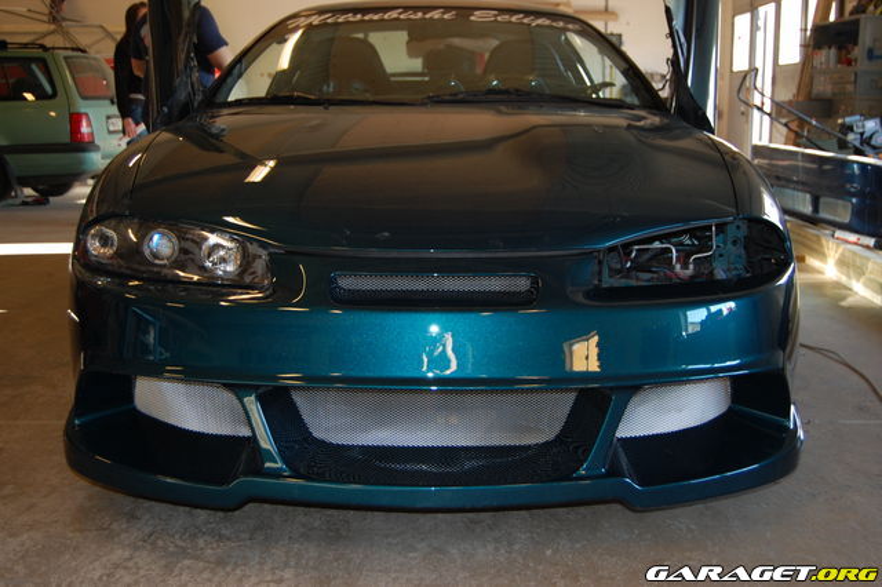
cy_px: 294
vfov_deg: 34.2
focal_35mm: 39
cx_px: 441
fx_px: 955
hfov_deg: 49.6
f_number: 4.2
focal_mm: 26
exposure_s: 1/60
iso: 400
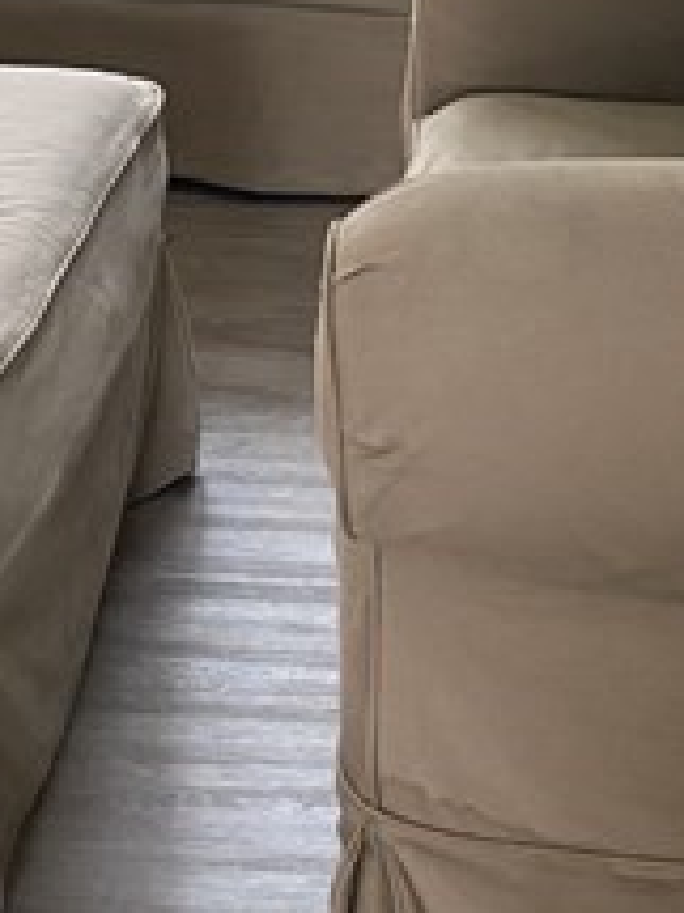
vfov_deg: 18.9
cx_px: 263
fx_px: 2453
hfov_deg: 15.9
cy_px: -395
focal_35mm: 93
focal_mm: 4.25
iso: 100
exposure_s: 1/60
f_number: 1.8
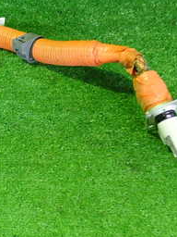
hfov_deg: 18.5
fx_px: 511
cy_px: 94
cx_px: -44
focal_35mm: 75
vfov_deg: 25.9
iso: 800
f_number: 2.4
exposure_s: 1/30
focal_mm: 5.79
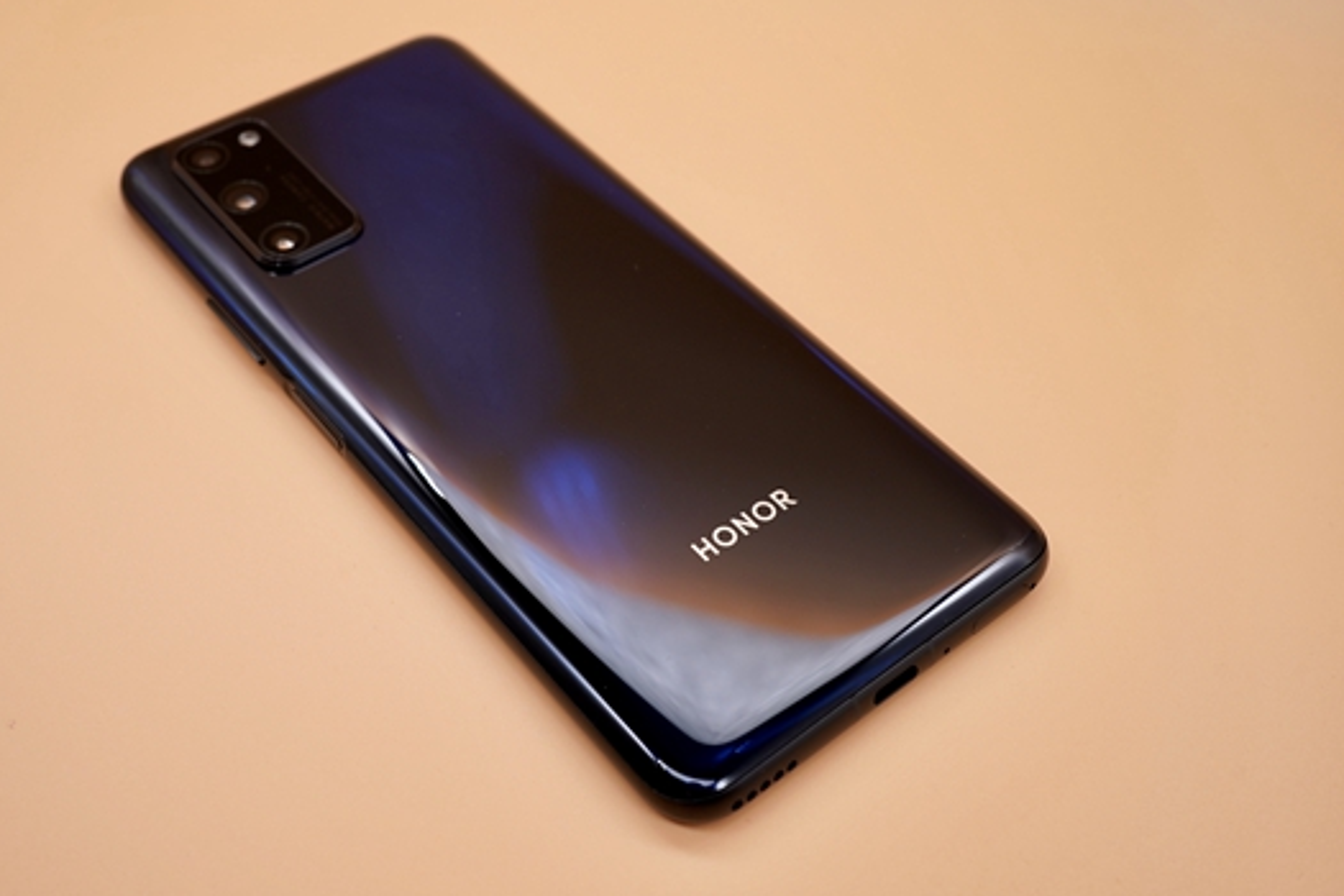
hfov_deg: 48.4
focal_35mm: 40
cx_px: 599
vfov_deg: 33.4
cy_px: 445
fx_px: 1493
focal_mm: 35
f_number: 8
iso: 500
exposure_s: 1/125
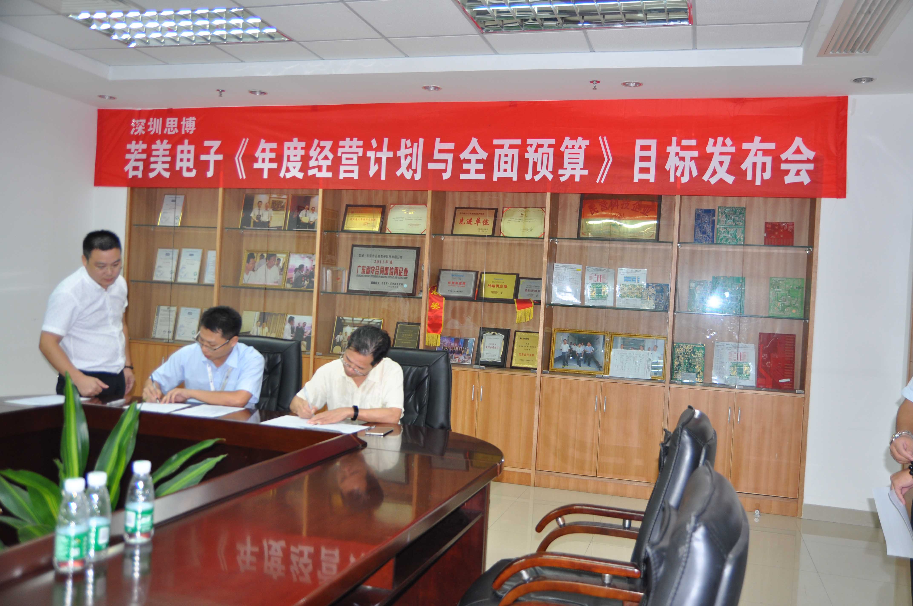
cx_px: 456
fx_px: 760
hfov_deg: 62.0
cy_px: 303
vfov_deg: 43.5
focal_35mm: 30
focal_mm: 20
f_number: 3.5
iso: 400
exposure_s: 1/60
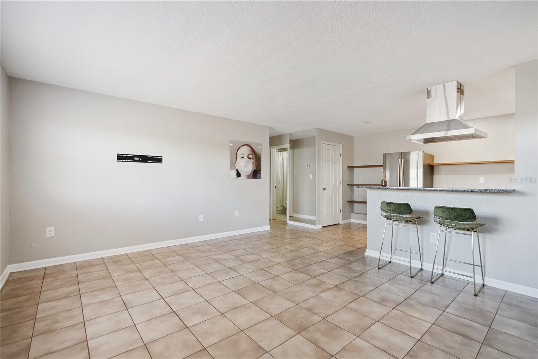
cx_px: 269
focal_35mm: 16
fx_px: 239
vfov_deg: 73.8
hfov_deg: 96.7
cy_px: 180
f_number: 8
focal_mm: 16
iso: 1250
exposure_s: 1/50
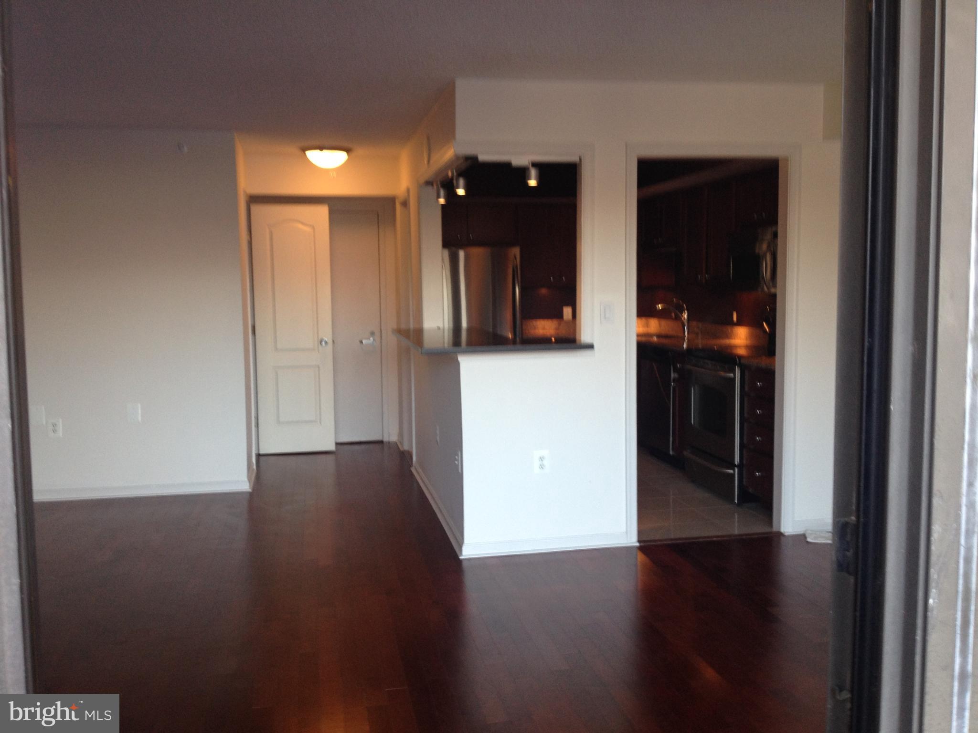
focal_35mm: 35
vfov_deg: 40.7
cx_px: 489
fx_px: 989
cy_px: 366
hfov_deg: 52.6
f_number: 2.4
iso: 50
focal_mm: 4.28
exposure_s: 1/30
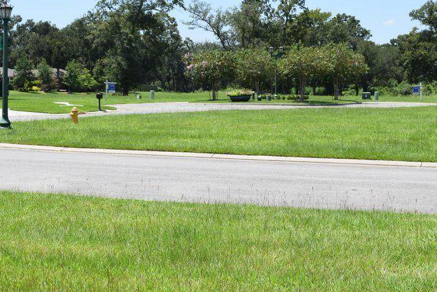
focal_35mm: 67
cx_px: 247
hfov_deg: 30.0
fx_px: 813
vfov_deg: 20.3
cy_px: 120
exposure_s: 1/400
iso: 200
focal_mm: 32
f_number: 10
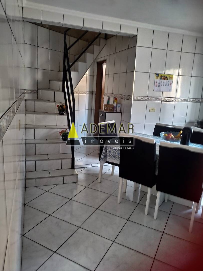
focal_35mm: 24
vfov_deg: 71.6
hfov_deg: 56.8
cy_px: 136
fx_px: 188
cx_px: 102
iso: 400
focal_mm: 3.94
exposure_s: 1/20
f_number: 1.9
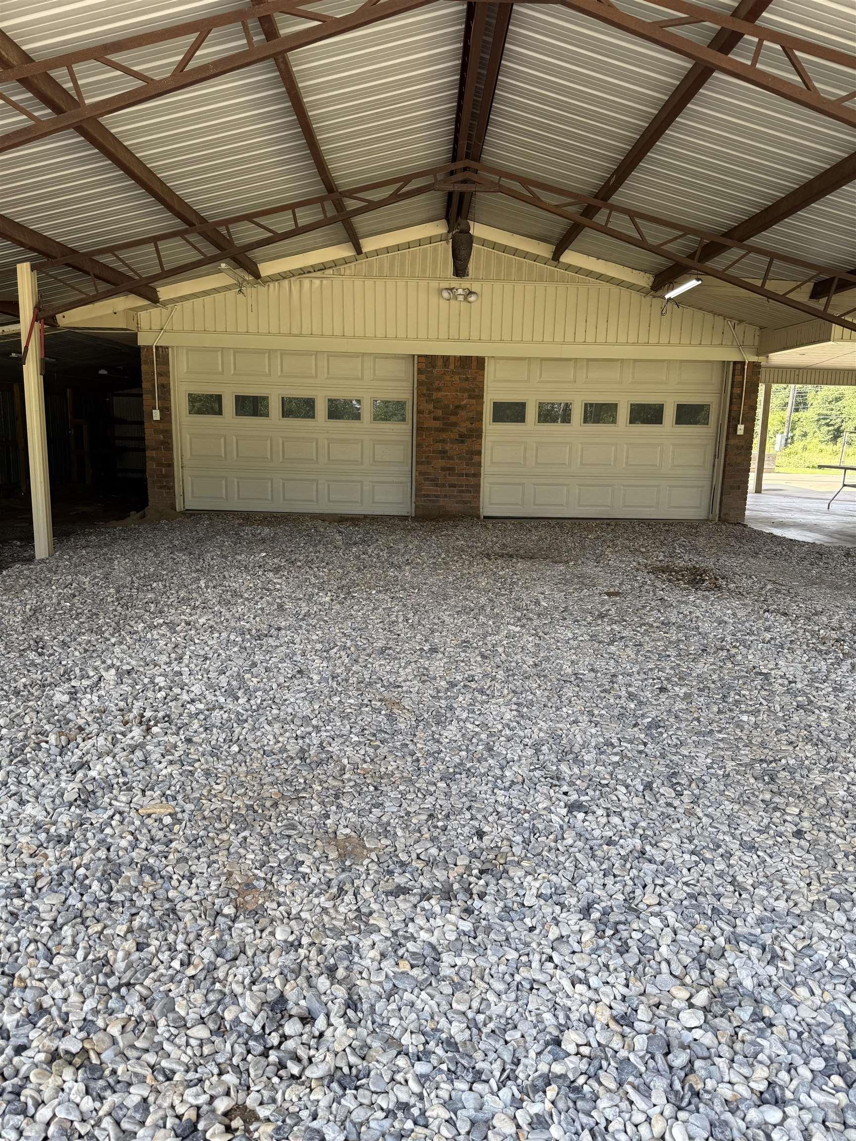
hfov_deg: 56.8
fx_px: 791
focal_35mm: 24
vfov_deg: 71.6
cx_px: 428
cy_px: 570
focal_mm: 6.76
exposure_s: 1/355
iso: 80
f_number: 1.78
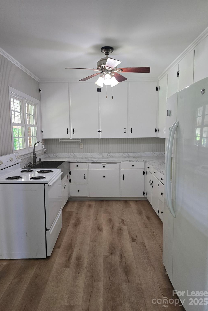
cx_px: 99
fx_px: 208
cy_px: 155
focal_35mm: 24
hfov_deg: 53.1
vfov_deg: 73.7
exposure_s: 1/120
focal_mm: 6.3
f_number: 1.7
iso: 320
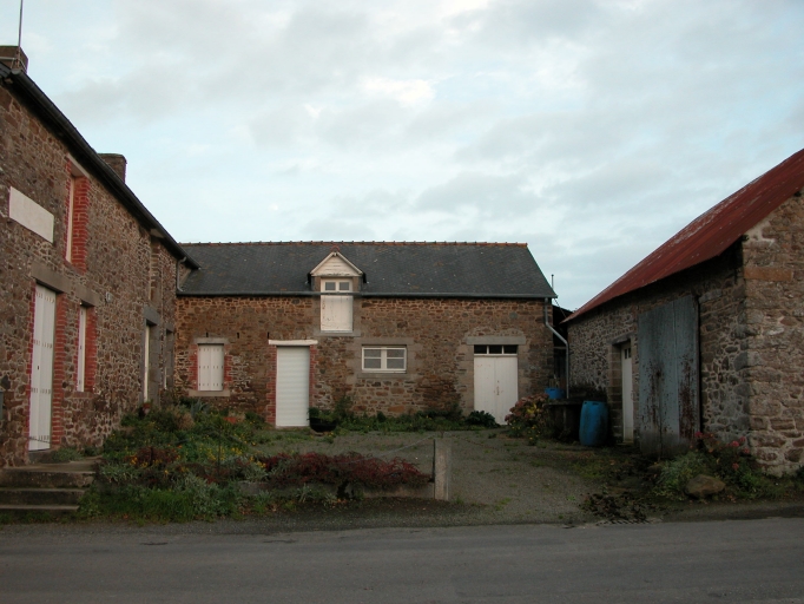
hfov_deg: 52.6
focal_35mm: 35
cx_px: 402
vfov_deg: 40.7
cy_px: 302
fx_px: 813
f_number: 3.5
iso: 100
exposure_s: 1/93.7
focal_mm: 8.9
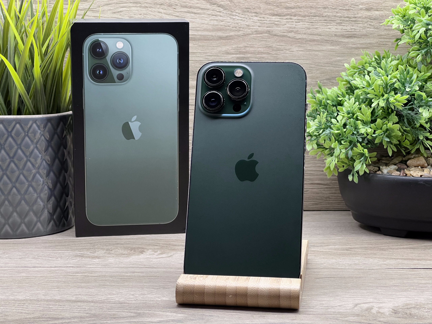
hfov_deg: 25.3
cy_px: 162
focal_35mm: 77
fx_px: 961
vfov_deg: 19.1
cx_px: 216
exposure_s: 1/100
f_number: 2.8
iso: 125
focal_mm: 9
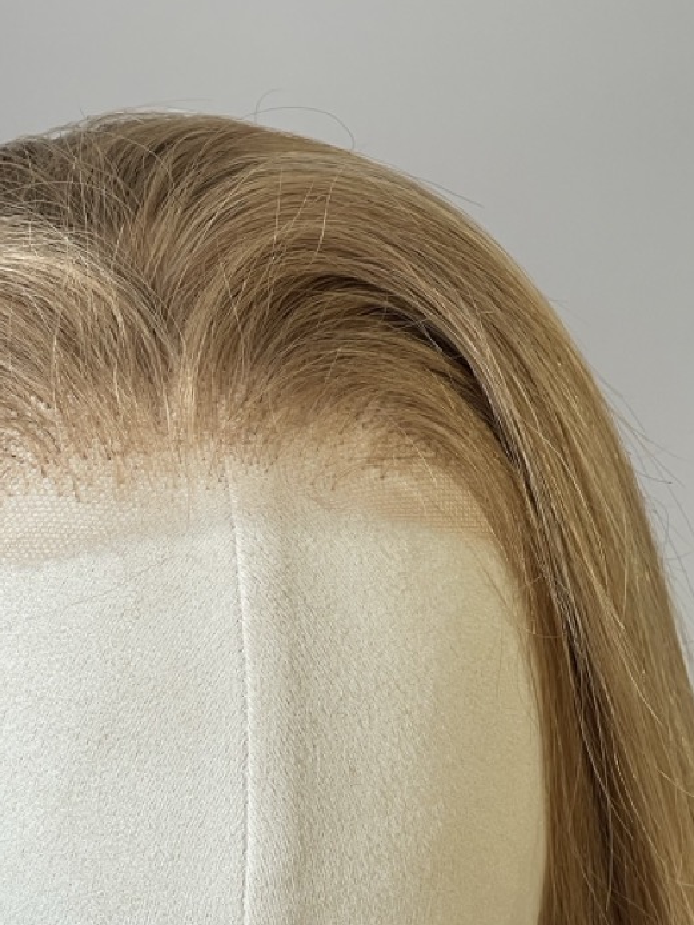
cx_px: 186
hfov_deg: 12.5
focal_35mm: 118
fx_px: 3152
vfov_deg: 16.5
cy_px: 841
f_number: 2.2
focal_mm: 7.5
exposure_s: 1/99
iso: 40
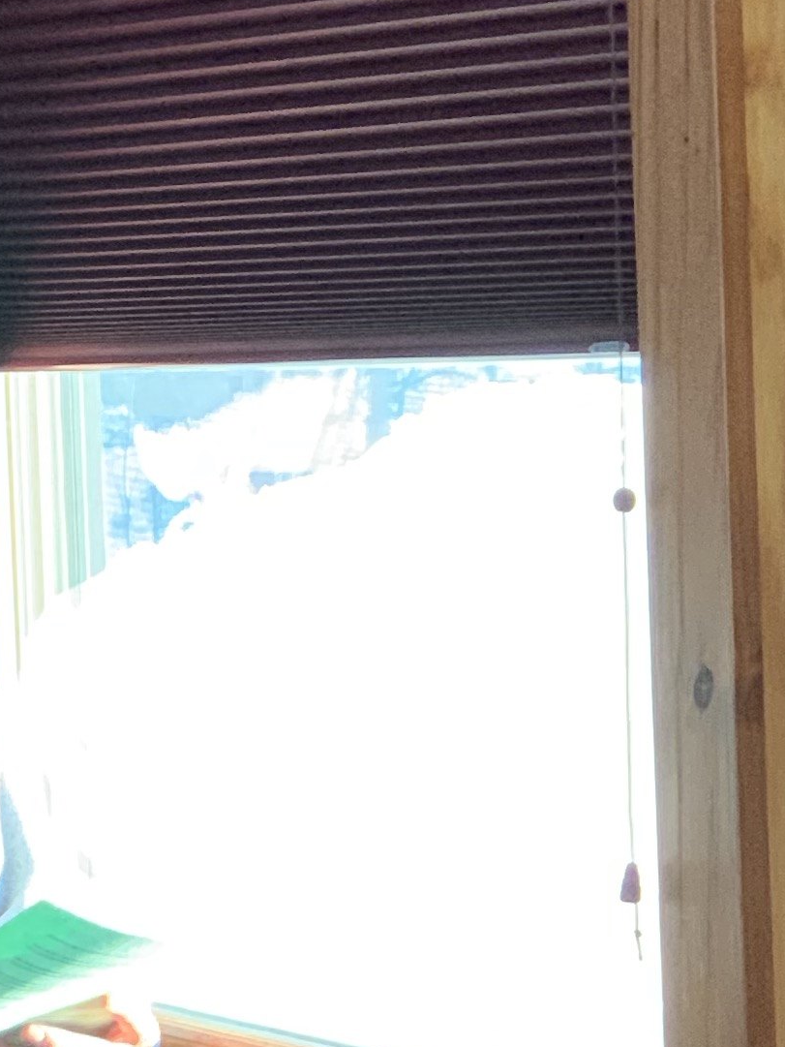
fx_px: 5865
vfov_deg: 10.2
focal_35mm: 194
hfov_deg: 7.6
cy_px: 503
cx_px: -128
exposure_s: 1/60
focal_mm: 6
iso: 400
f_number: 2.4
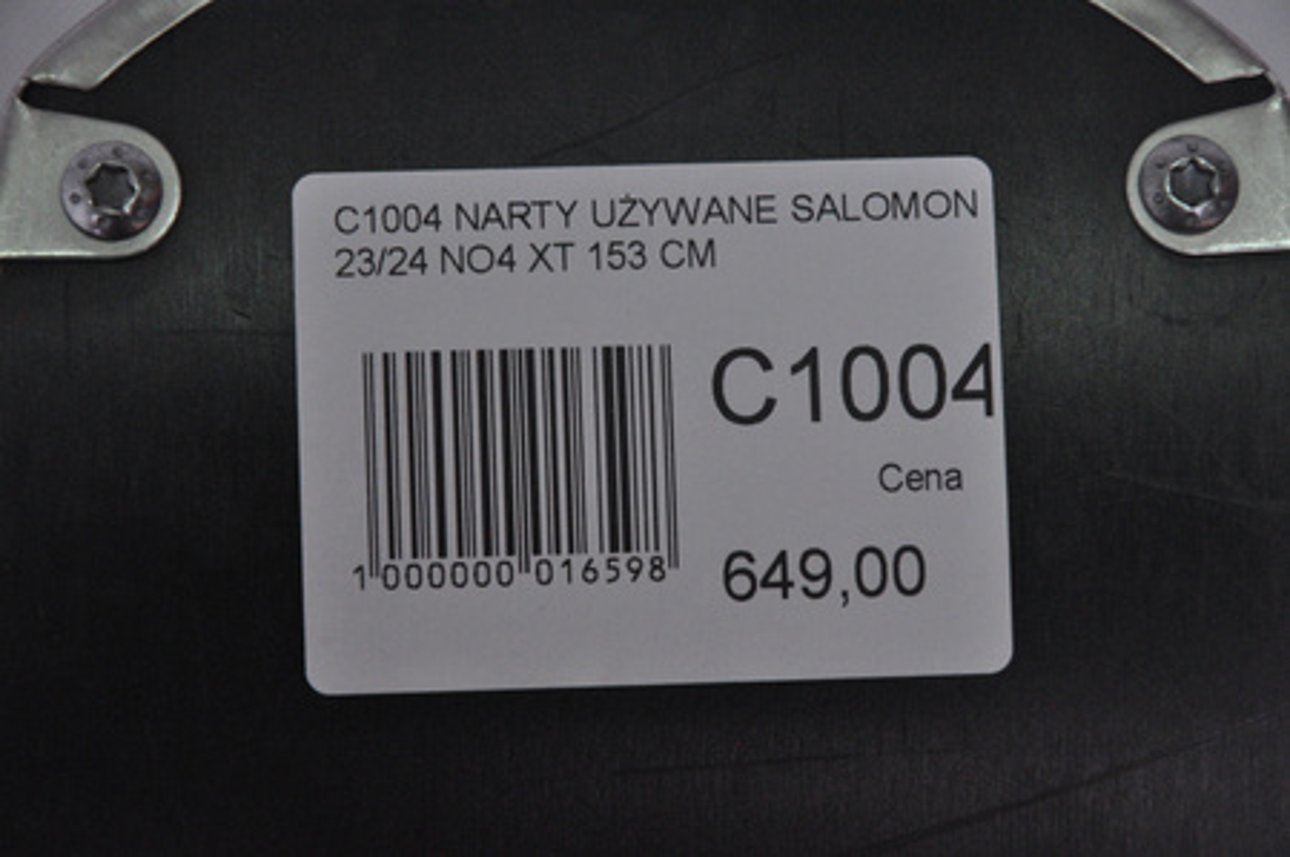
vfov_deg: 8.7
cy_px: 428
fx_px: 5638
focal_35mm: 158
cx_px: 645
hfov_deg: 13.1
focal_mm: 105
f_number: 9.5
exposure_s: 1/125
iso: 3200
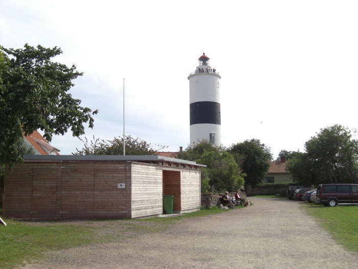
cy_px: 134
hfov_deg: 49.0
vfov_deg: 37.7
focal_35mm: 38
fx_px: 393
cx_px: 179
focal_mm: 7.9
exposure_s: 1/1000
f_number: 8
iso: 400
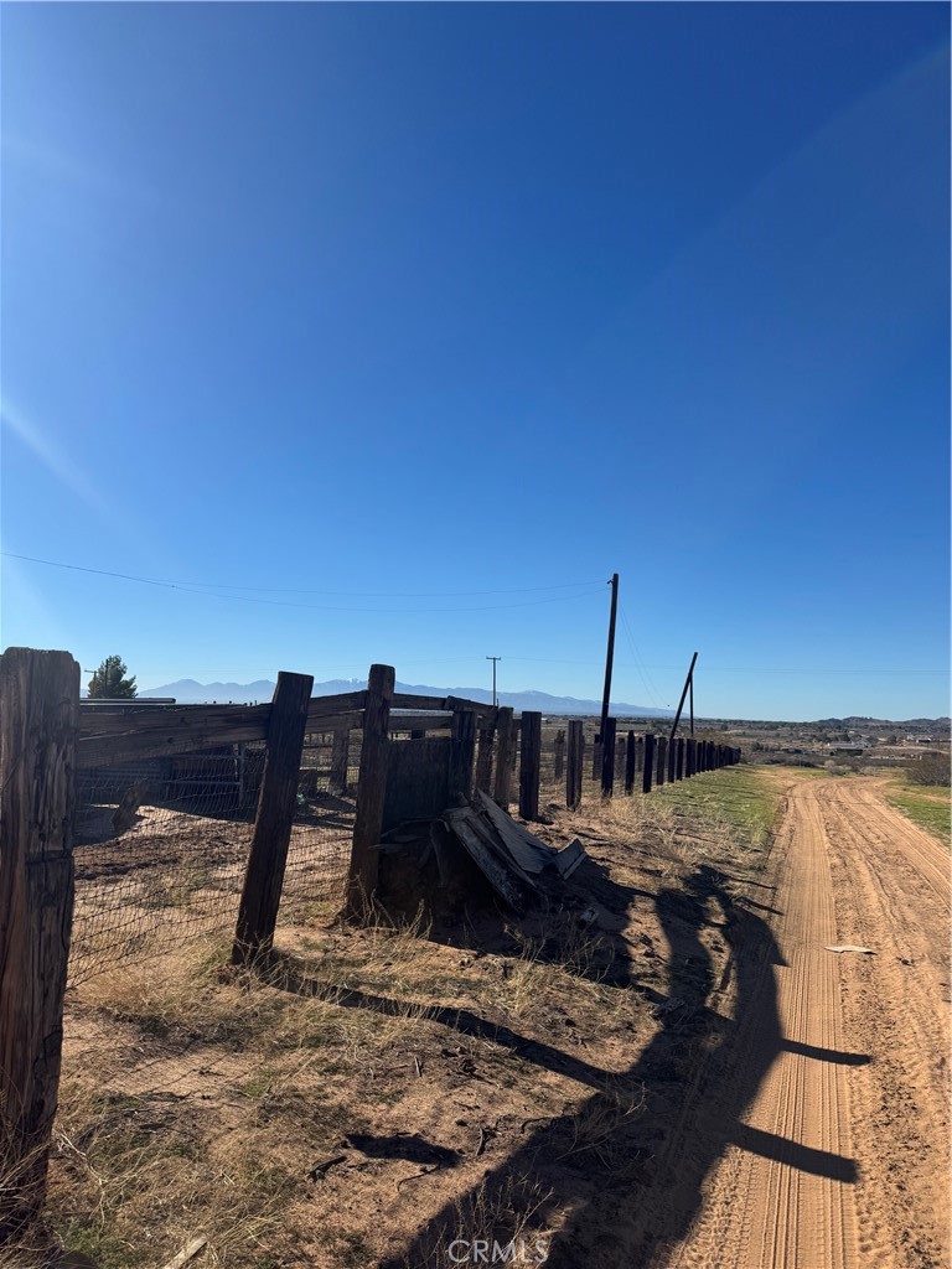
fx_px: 880
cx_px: 476
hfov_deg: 56.8
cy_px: 634
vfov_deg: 71.6
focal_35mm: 24
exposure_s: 1/7092
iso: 80
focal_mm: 6.76
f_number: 1.78
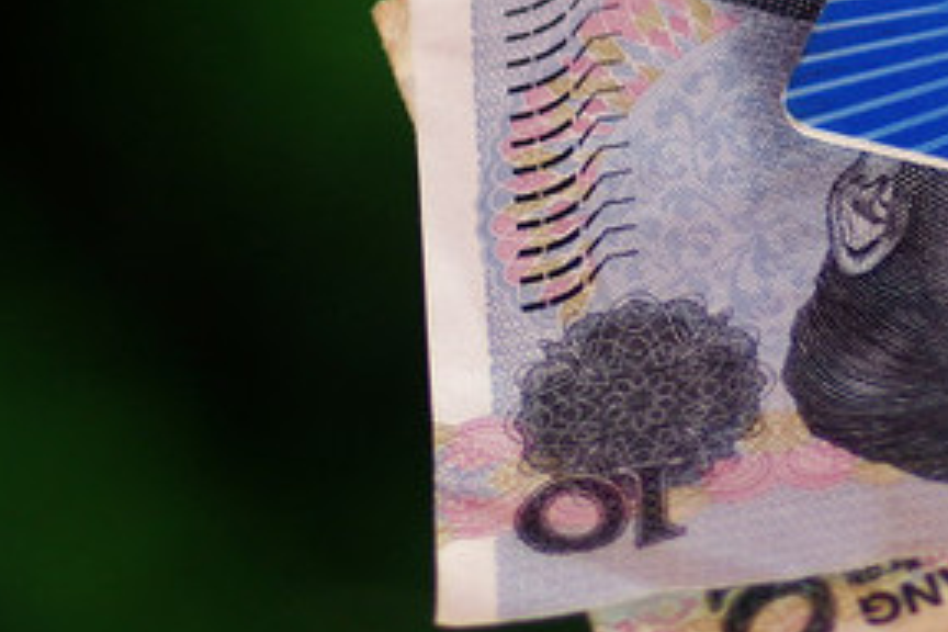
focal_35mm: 625
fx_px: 16457
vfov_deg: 2.2
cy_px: -281
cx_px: 1702
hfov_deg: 3.3
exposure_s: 1/400
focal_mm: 100
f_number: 2.8
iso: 200
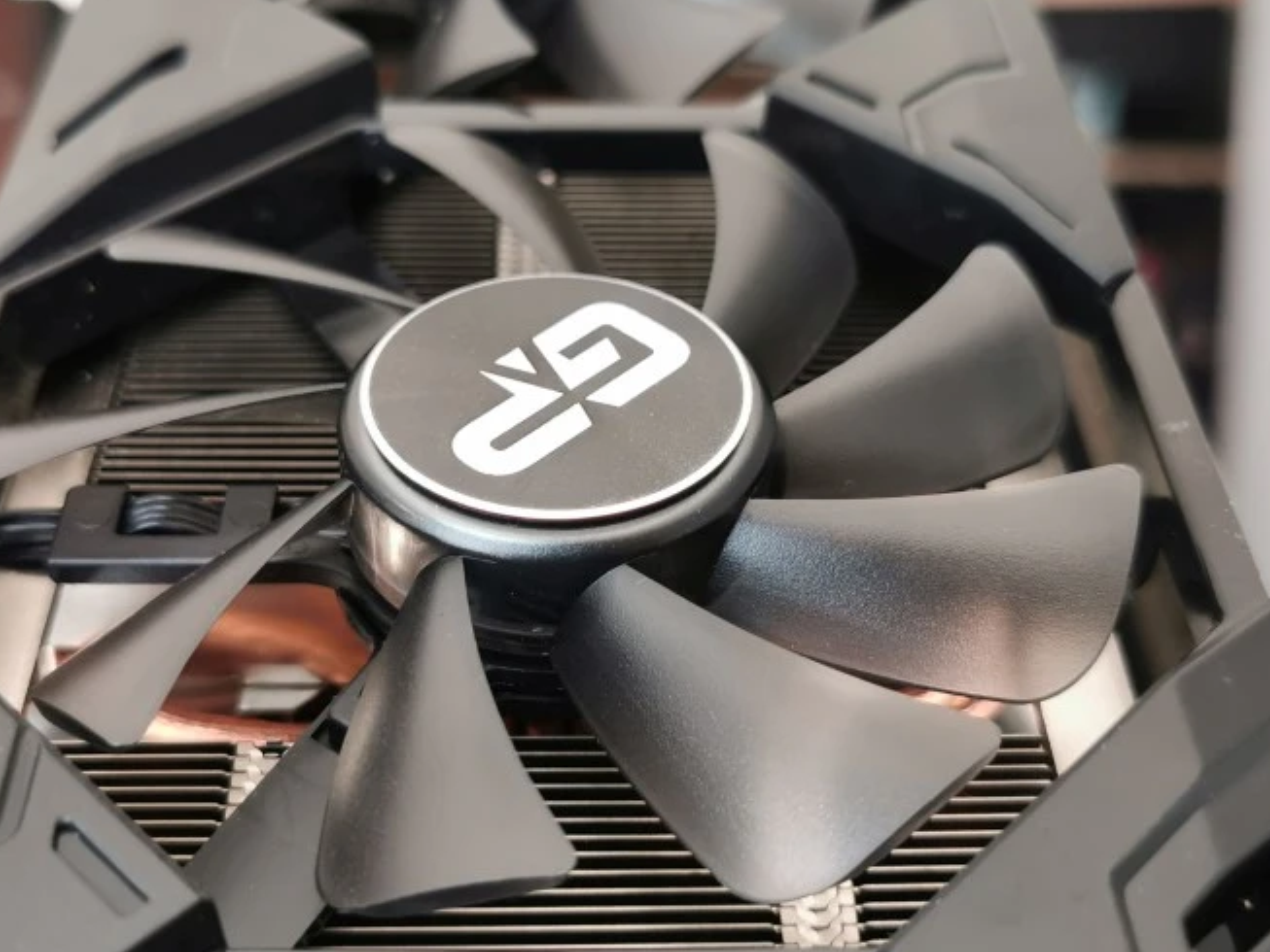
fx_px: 1798
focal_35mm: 49
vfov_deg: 29.7
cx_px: 568
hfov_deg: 38.9
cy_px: 486
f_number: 1.6
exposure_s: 1/100
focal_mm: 5.56
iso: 160
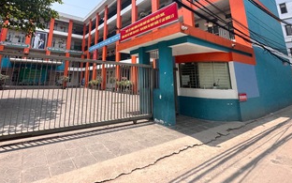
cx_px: 124
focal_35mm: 19
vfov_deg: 59.1
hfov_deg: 87.4
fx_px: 151
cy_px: 47
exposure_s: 1/855
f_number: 2.2
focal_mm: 2.22
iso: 50
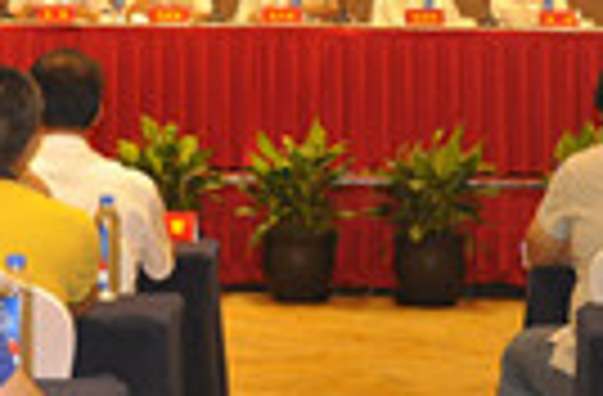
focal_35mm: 146
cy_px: -101
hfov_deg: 14.0
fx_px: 2434
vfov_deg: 9.2
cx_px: 54
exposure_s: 1/60
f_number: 4
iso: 800
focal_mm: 26
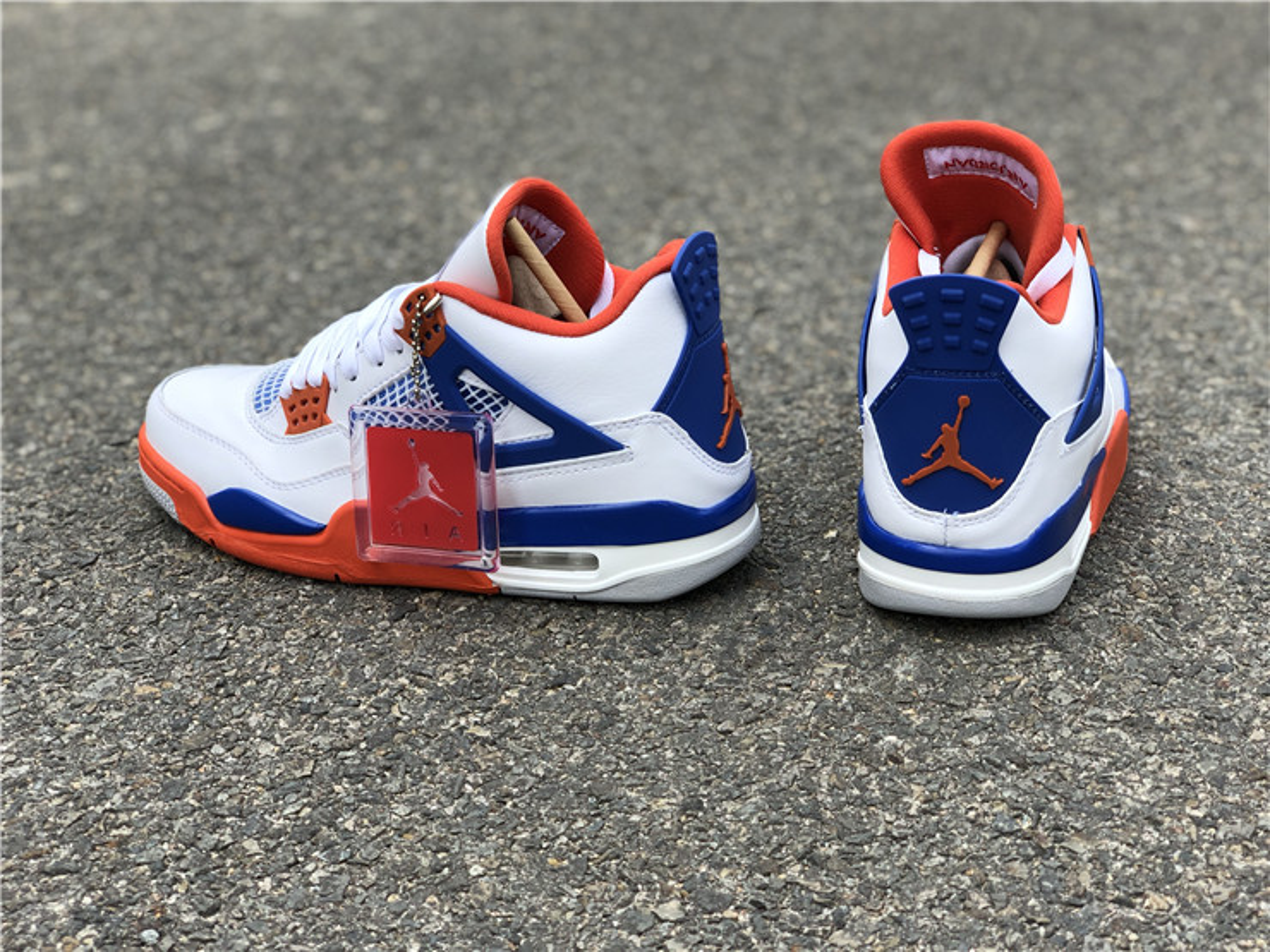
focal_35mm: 52
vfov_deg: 28.0
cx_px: 635
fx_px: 1908
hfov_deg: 36.8
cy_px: 476
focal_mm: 6
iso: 16
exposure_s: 1/762
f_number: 2.4
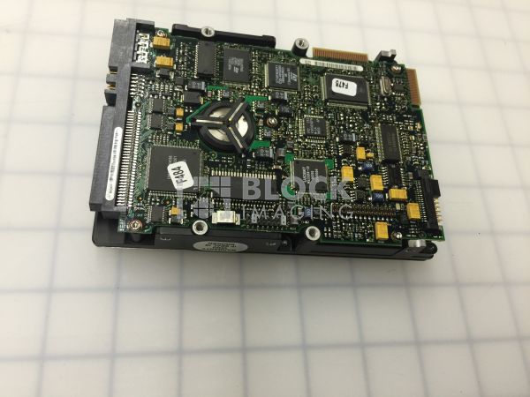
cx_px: 265
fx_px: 444
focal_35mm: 29
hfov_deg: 61.7
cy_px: 198
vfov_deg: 48.2
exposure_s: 1/30
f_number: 2.2
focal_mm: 4.15
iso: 50
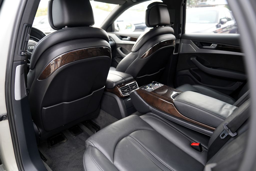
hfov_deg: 73.7
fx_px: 171
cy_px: 86
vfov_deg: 53.1
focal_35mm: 24
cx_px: 128
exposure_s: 1/30
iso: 160
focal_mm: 24
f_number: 2.8
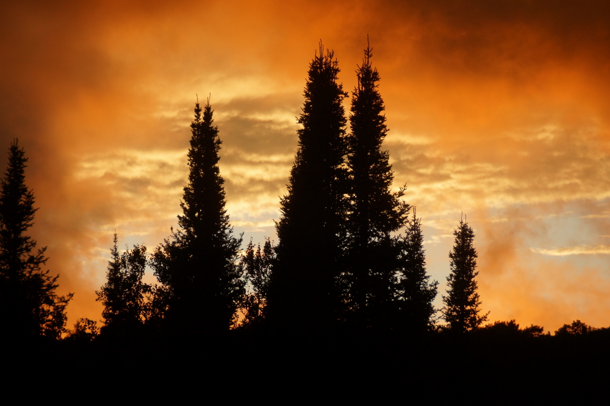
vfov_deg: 6.1
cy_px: 203
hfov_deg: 9.2
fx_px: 3811
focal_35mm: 225
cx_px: 305
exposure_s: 1/250
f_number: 6.3
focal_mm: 150
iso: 320
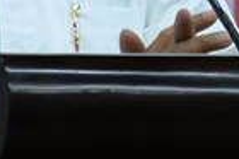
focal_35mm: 1782
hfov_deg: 1.2
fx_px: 11817
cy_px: 35
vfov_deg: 0.8
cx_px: 557
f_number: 6.2
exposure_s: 1/50
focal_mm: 161.8
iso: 6400
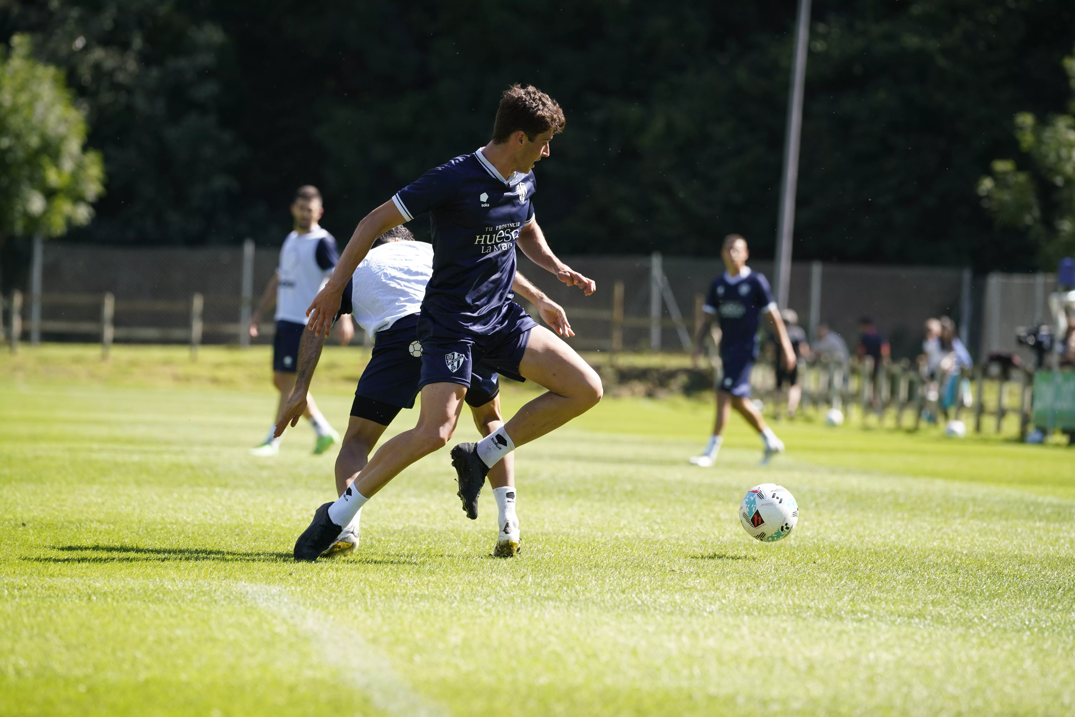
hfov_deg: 10.3
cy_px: 358
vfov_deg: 6.9
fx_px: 5973
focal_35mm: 200
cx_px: 538
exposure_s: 1/1250
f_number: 4
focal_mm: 200
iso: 400
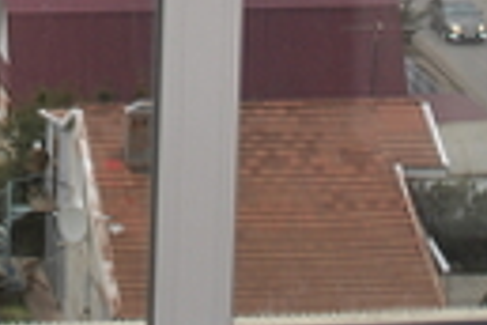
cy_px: -548
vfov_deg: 6.4
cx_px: 15
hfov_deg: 10.2
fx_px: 2705
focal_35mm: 200
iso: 100
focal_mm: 24
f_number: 4
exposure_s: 1/125
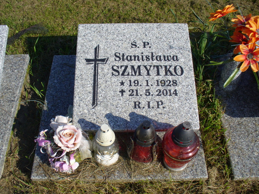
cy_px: 97
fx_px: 277
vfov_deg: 38.7
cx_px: 130
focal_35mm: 37
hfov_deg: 50.1
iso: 80
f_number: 5.6
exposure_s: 1/400
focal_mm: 6.1
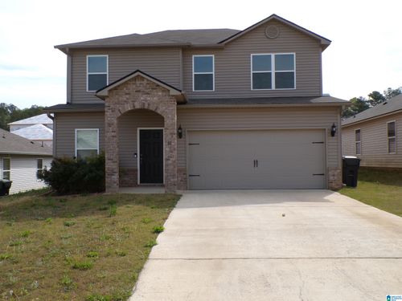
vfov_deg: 44.2
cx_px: 201
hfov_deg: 56.8
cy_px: 150
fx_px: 372
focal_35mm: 32
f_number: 4.8
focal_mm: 5.8
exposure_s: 1/480
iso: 100
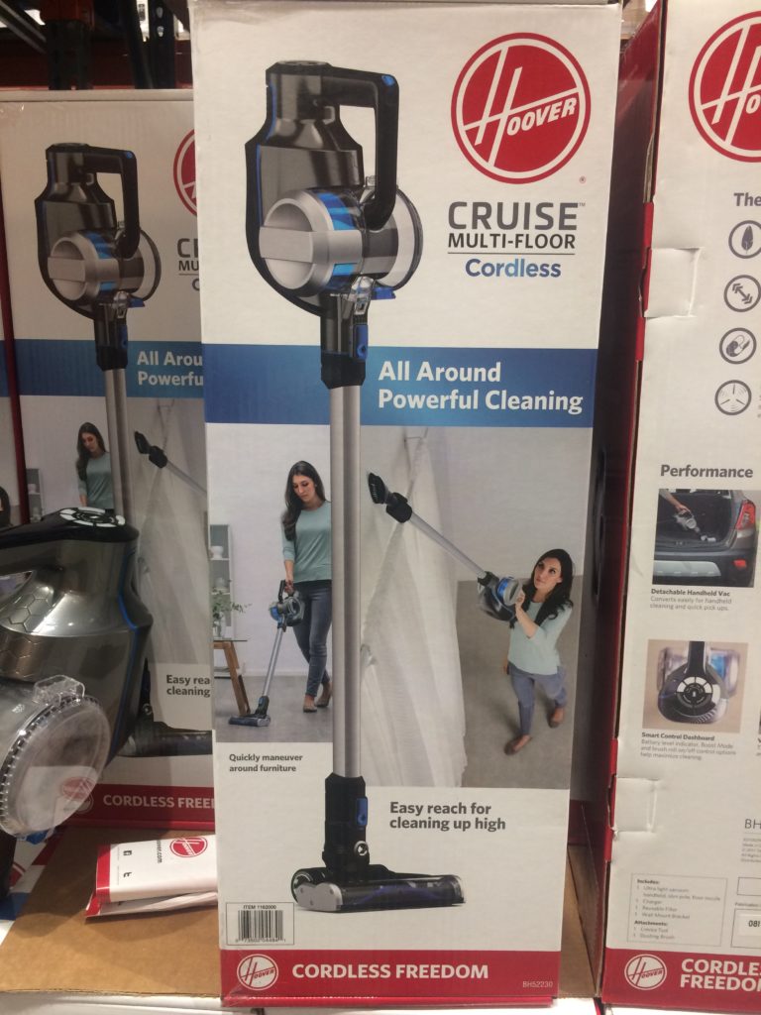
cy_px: 508
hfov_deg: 48.2
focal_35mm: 29
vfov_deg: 61.7
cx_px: 380
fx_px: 850
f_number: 2.2
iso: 125
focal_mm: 4.15
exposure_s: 1/33
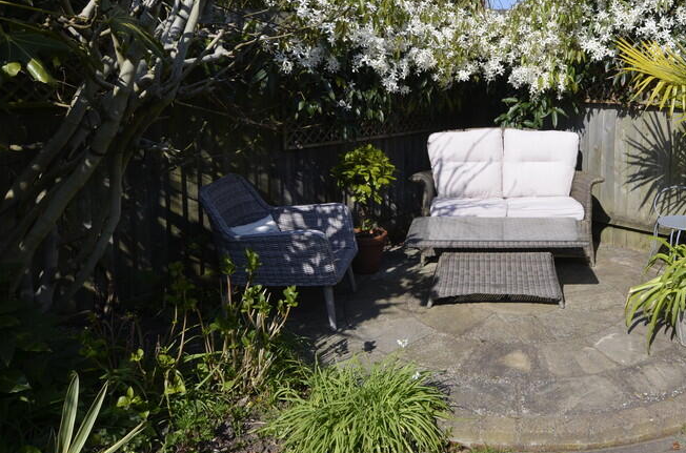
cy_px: 127
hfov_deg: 55.4
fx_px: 627
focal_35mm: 33
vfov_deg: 39.0
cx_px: 488
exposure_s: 1/250
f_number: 8
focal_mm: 14
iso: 110
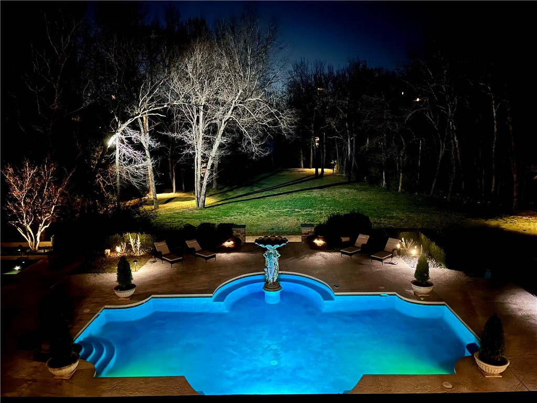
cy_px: 202
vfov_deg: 53.1
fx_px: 403
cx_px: 268
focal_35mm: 26
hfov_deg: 67.3
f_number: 1.6
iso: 800
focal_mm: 5.1
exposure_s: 1/2
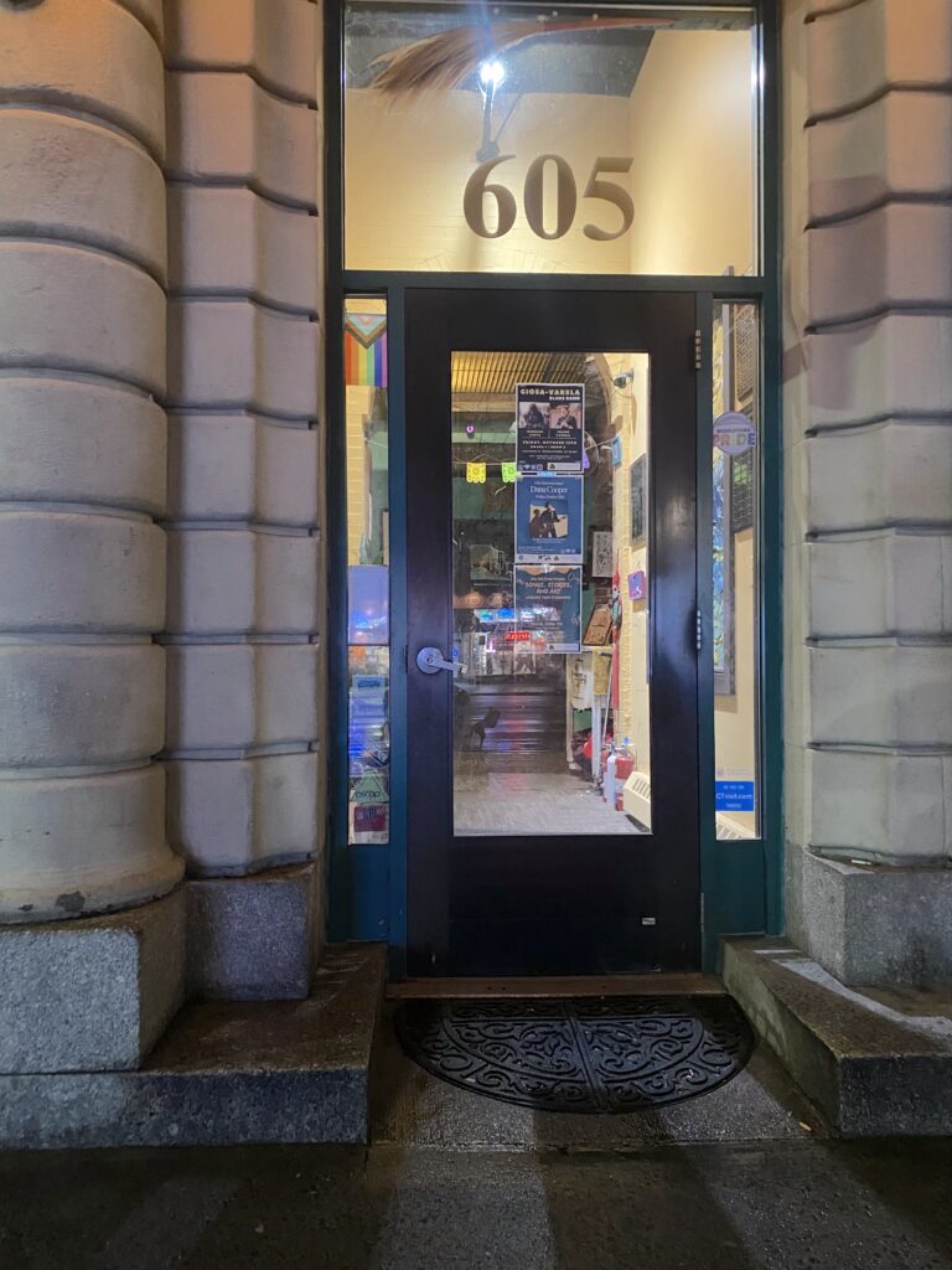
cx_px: 476
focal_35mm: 26
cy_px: 635
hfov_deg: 53.1
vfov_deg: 67.3
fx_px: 953
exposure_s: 1/30
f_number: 1.8
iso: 1000
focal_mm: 4.25
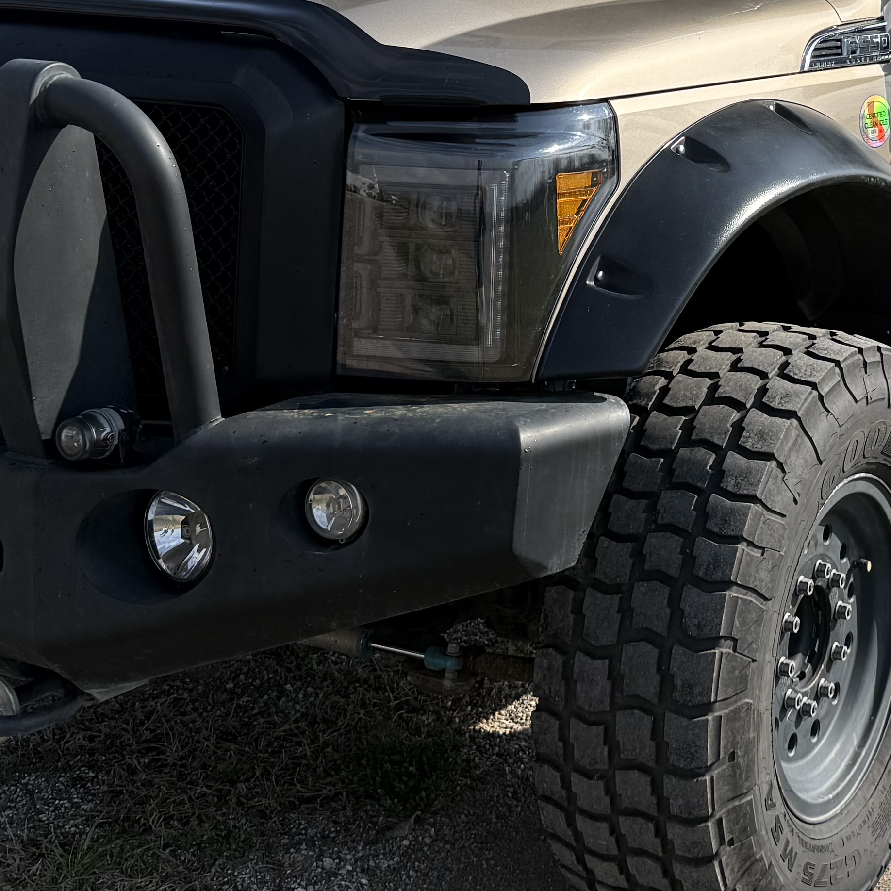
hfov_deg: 25.6
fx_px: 1922
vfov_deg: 25.3
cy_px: 96
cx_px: 731
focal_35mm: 66
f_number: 1.78
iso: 80
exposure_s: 1/6173
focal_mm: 6.76
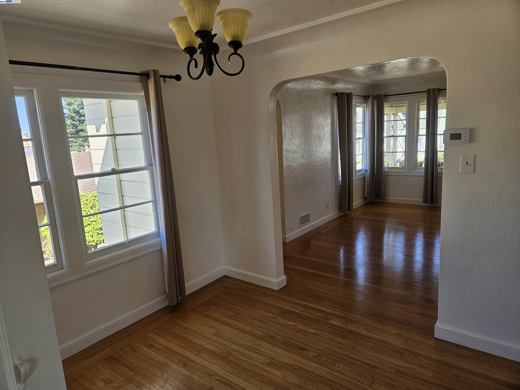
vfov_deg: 58.9
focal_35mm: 23
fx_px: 346
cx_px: 260
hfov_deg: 73.9
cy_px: 195
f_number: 1.8
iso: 25
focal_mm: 5.4
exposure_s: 1/144
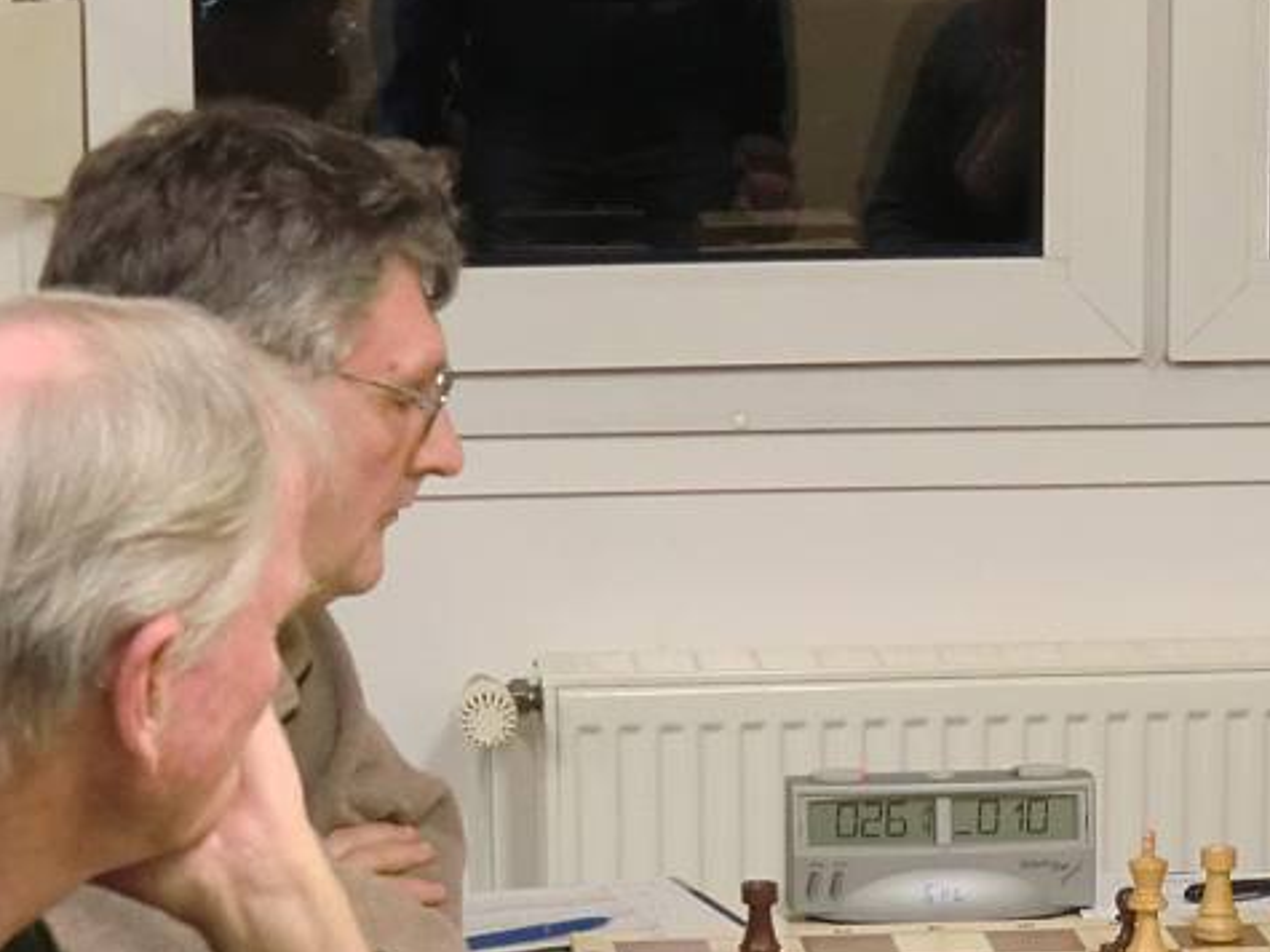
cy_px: 655
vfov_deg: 11.6
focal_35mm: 128
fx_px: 4695
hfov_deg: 15.3
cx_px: 976
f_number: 4.6
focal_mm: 13.6
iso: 800
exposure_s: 1/30
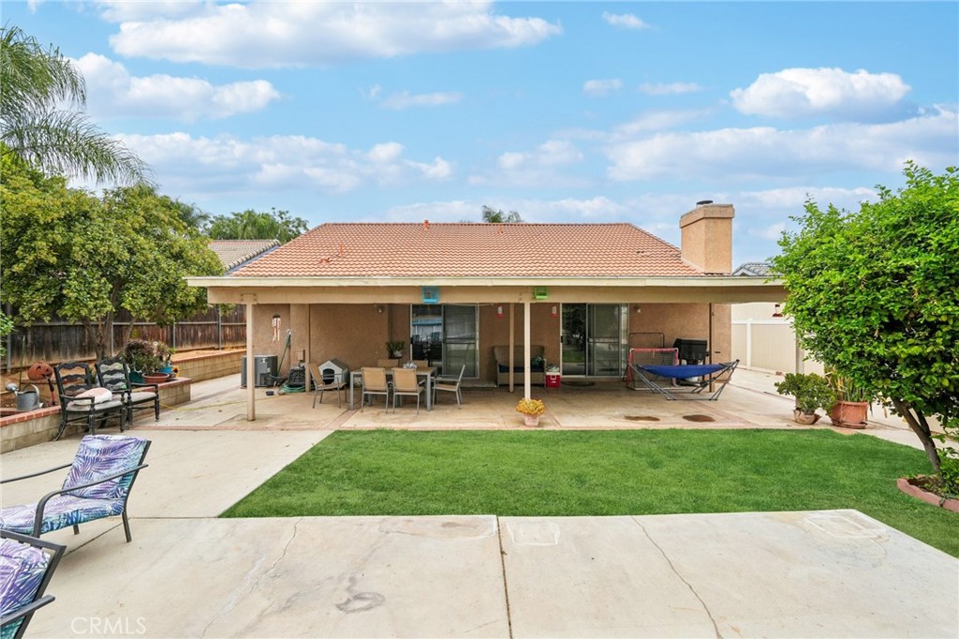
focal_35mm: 16
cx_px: 480
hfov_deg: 96.8
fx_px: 426
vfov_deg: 73.7
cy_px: 320
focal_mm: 16
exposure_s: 1/750
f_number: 8
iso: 400
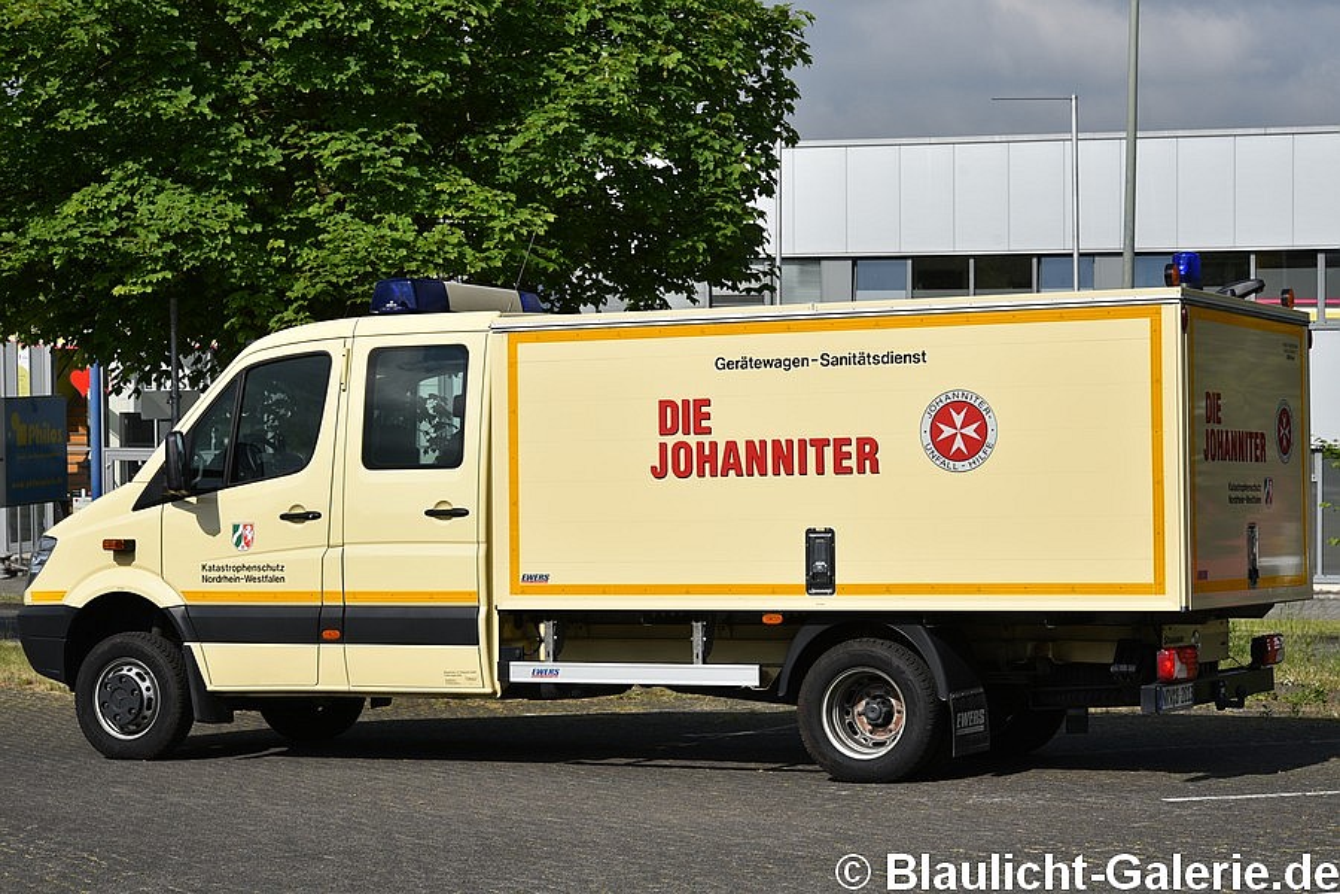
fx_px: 2903
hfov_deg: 26.0
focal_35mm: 78
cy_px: 447
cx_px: 670
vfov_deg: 17.5
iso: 200
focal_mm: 78
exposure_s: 1/500
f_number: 11
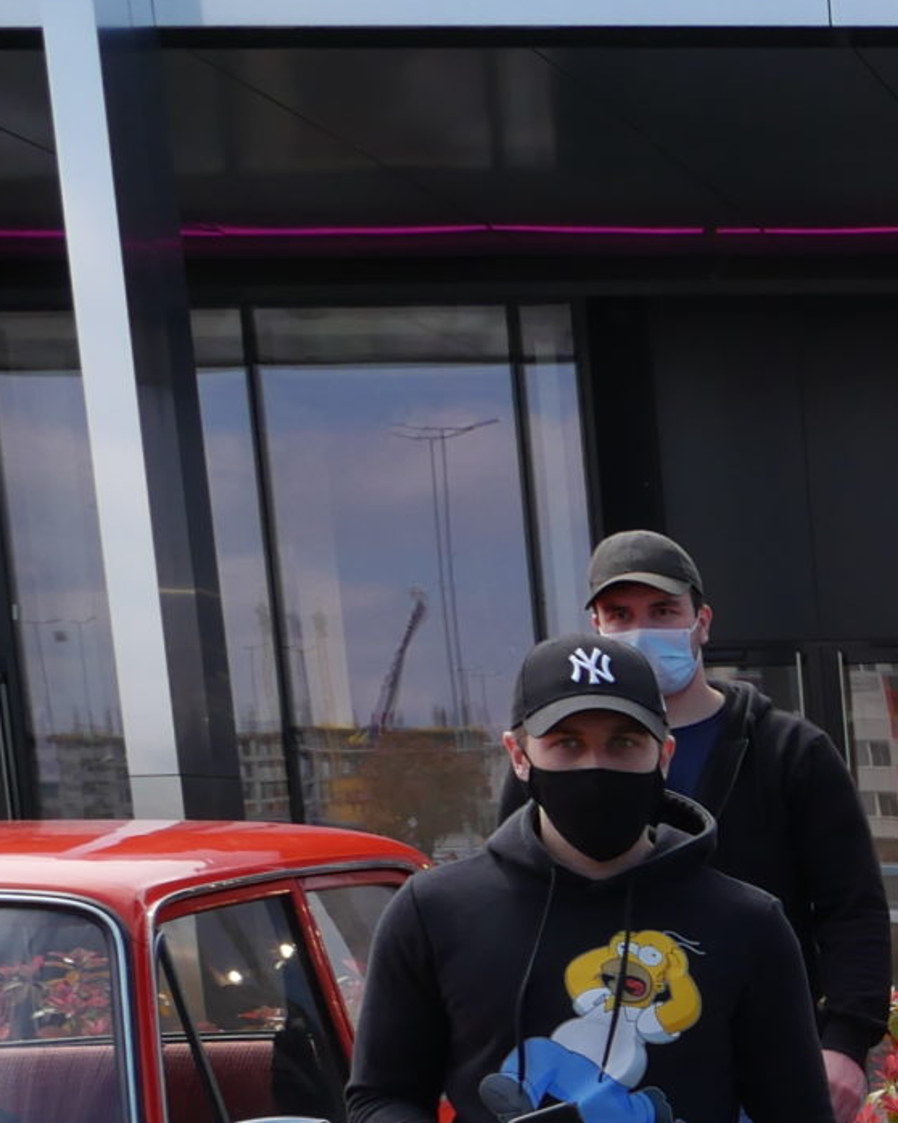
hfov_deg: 14.0
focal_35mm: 86
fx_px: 2858
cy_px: 1355
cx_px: 1963
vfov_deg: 20.7
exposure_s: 1/400
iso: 200
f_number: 7.1
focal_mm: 12
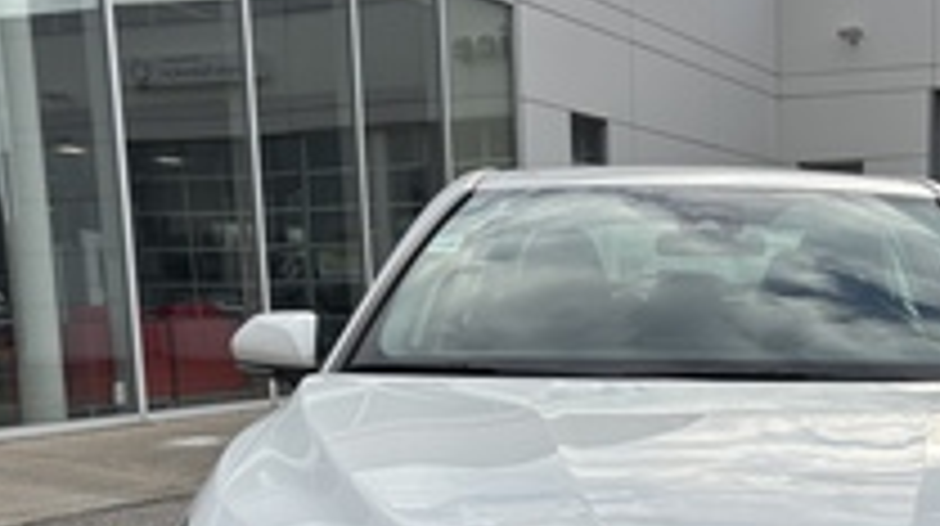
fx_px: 1419
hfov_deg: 35.9
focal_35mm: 57
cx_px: 693
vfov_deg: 19.7
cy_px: 636
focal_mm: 5.96
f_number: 1.6
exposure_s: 1/2571
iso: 50
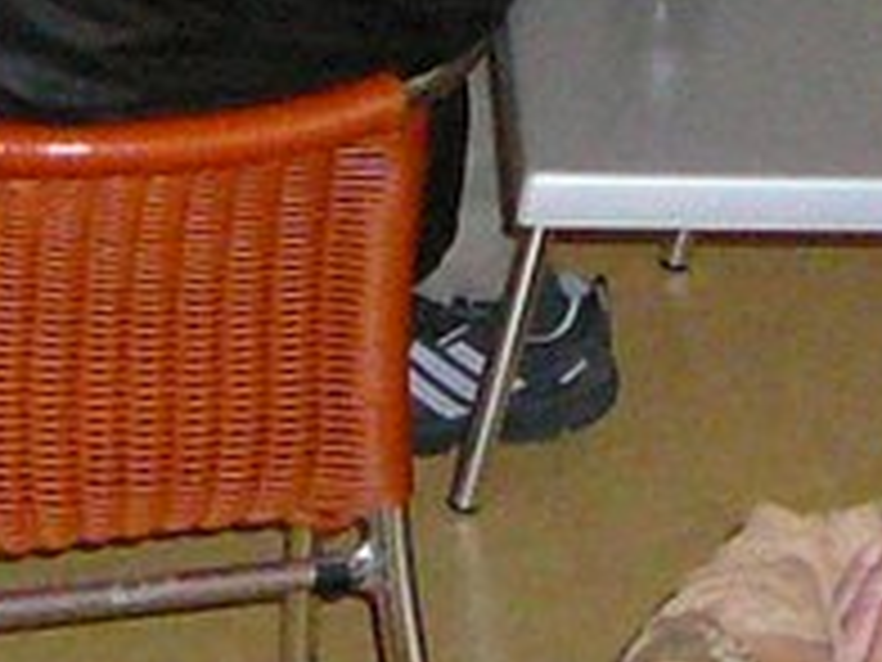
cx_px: 940
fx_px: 5809
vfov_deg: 6.3
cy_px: -770
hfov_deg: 8.6
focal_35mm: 228
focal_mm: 5.2
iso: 400
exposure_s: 1/30
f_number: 2.8
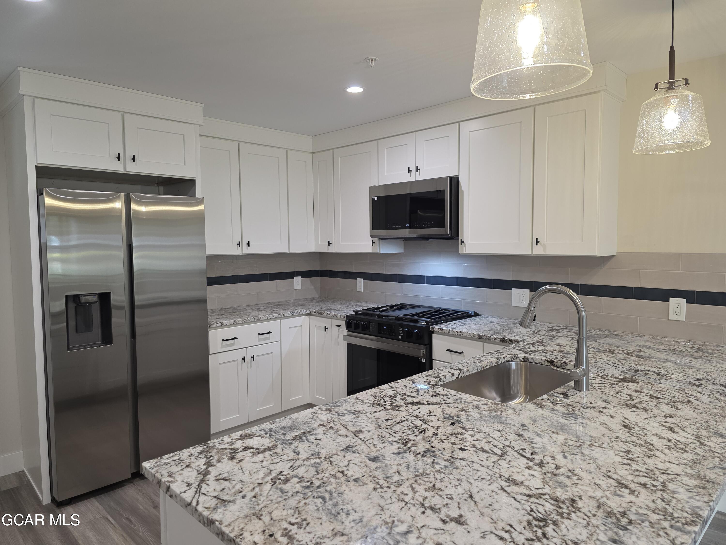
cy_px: 272
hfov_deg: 73.9
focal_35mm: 23
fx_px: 482
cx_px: 363
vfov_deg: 58.9
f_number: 1.7
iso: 250
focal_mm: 6.3
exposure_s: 1/120
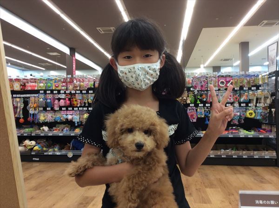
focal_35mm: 32
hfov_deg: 56.9
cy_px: 104
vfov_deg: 44.0
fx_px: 258
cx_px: 140
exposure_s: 1/24
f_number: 2.4
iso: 64
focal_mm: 3.3
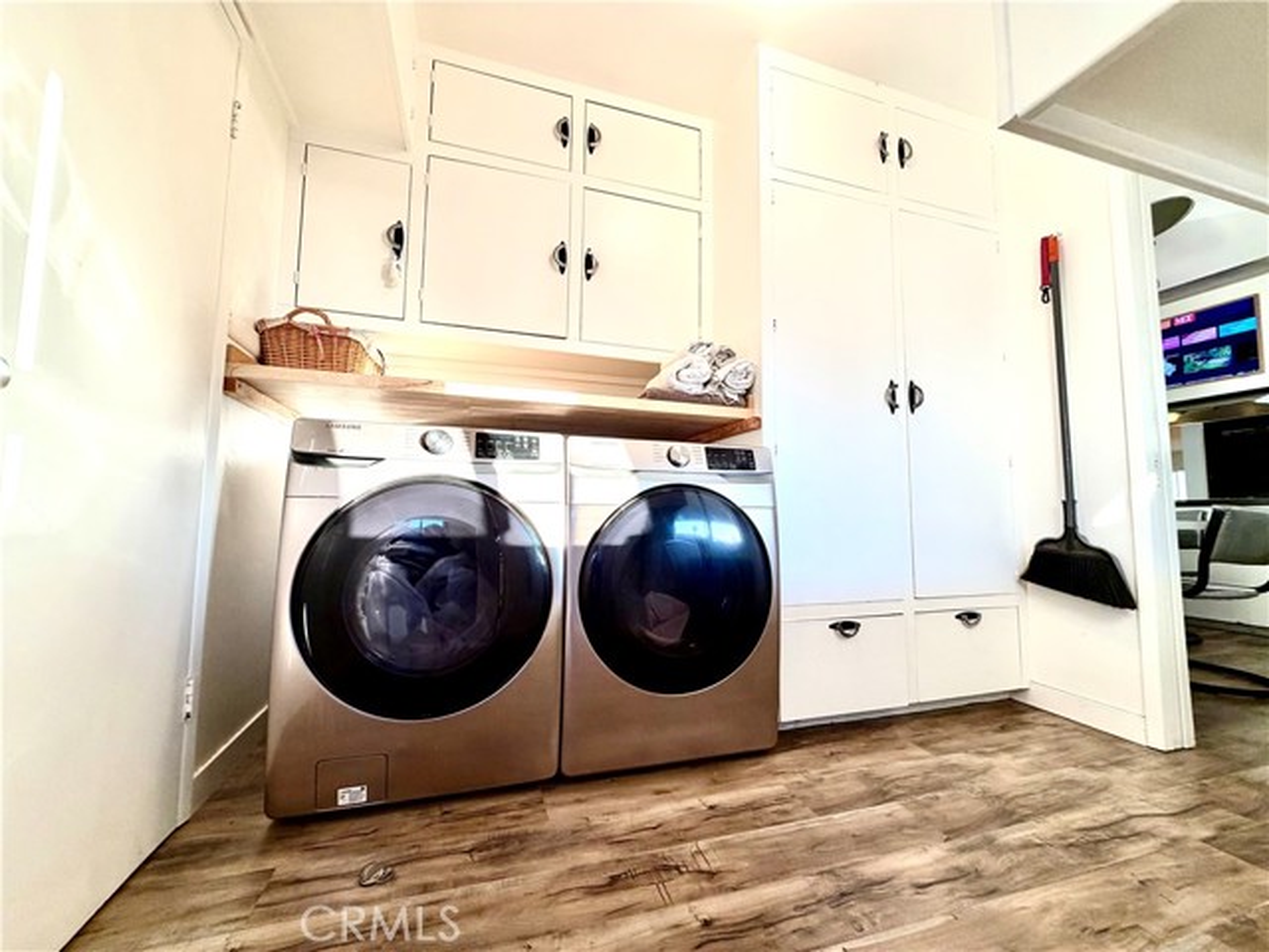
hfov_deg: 102.1
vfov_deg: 85.7
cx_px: 634
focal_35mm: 14
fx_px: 513
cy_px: 476
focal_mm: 2.22
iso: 125
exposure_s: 1/120
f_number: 2.2
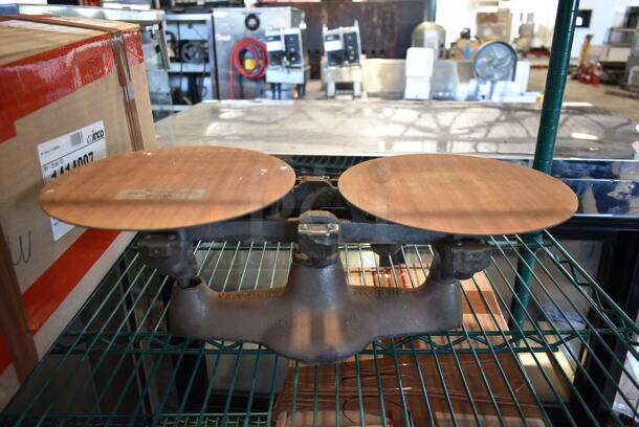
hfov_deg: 67.3
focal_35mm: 27
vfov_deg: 48.0
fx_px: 480
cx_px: 320
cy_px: 214
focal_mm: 18
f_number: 3.5
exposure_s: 1/30
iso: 560
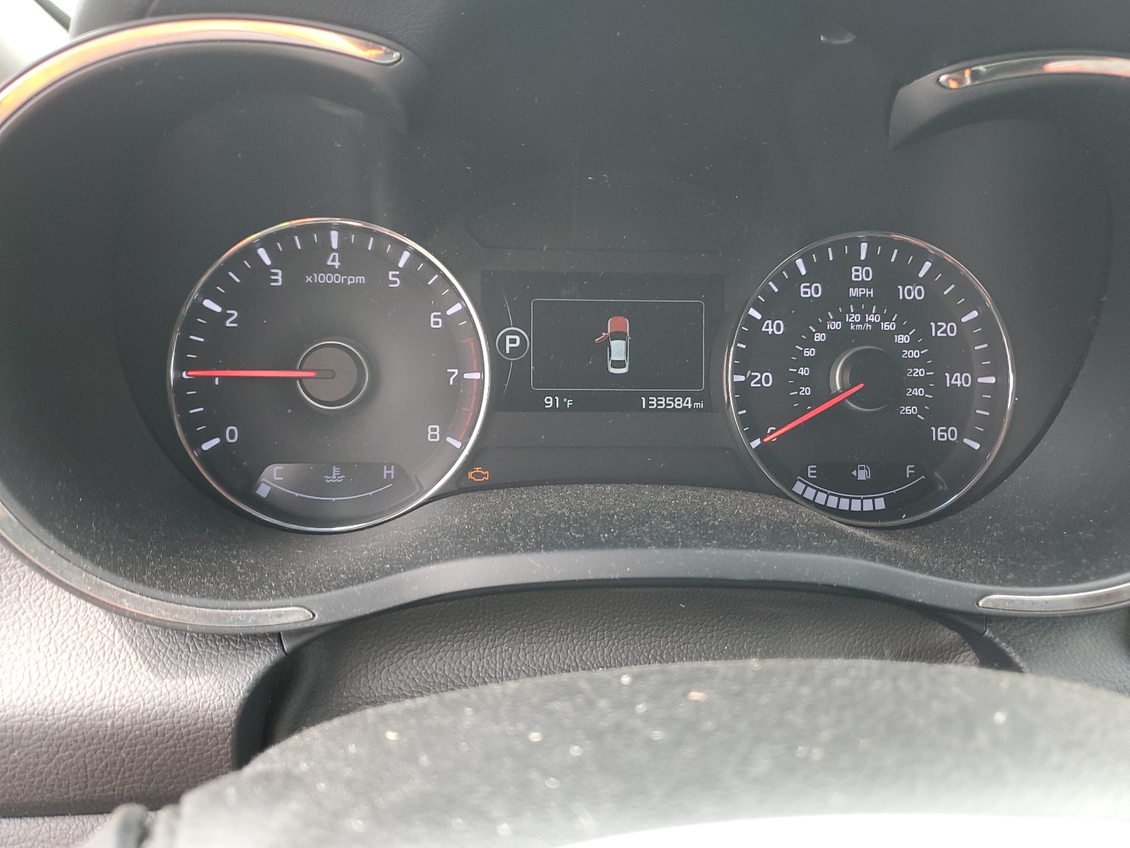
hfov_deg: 67.3
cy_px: 424
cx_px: 565
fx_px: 849
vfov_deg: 53.1
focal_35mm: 26
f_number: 1.5
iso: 79
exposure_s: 1/120
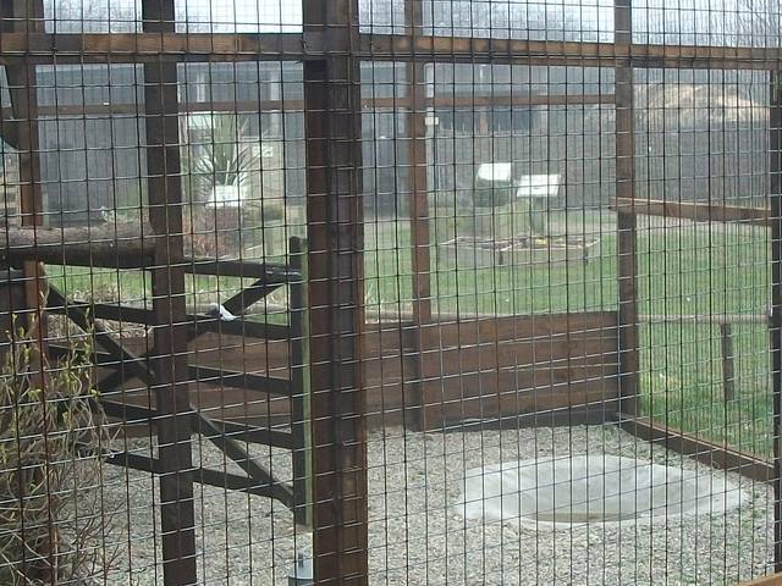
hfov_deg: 24.4
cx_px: 362
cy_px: 245
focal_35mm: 80
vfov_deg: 18.4
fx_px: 1807
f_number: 2.9
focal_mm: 5.7
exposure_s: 1/200
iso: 80
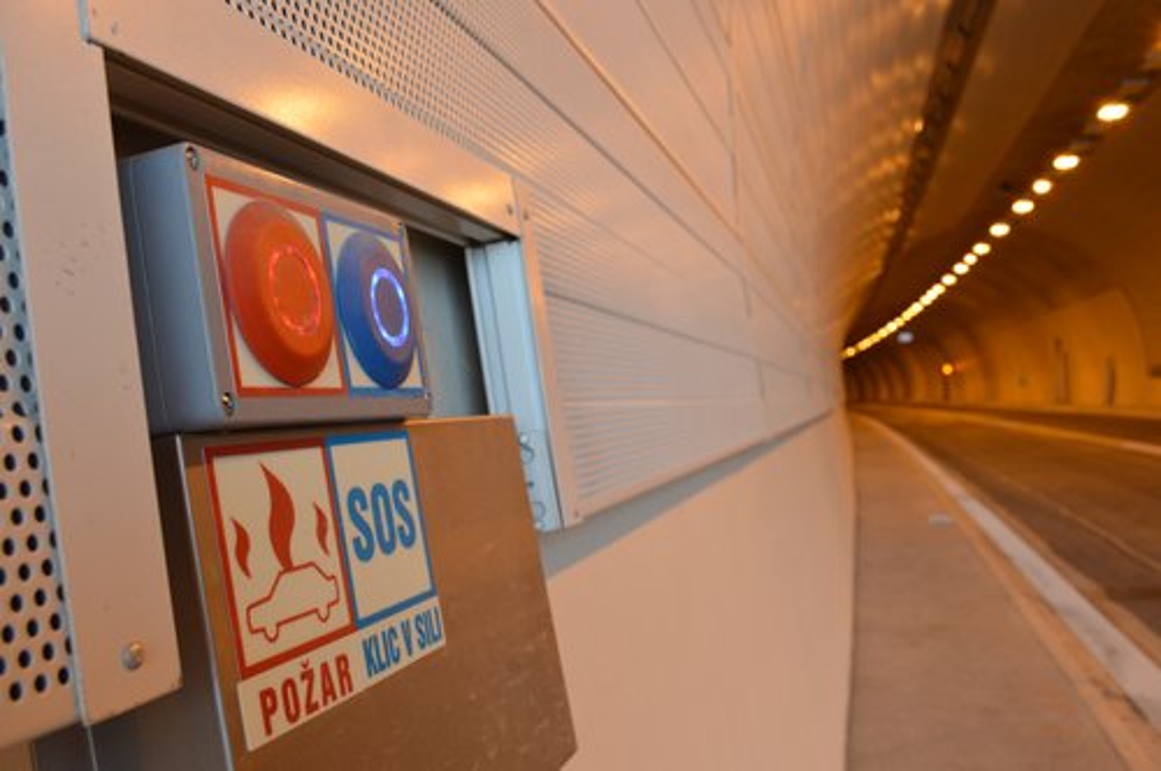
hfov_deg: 57.3
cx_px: 580
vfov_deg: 39.9
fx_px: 1063
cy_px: 386
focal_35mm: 33
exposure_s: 1/125
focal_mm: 22
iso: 400
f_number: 5.6
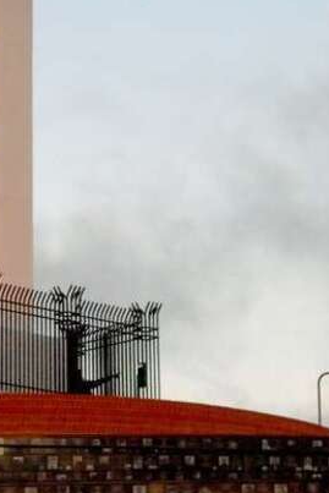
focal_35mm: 163
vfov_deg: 12.6
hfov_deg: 8.4
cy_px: 164
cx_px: -1
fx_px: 2232
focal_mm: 14
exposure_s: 1/250
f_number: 6.1
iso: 400
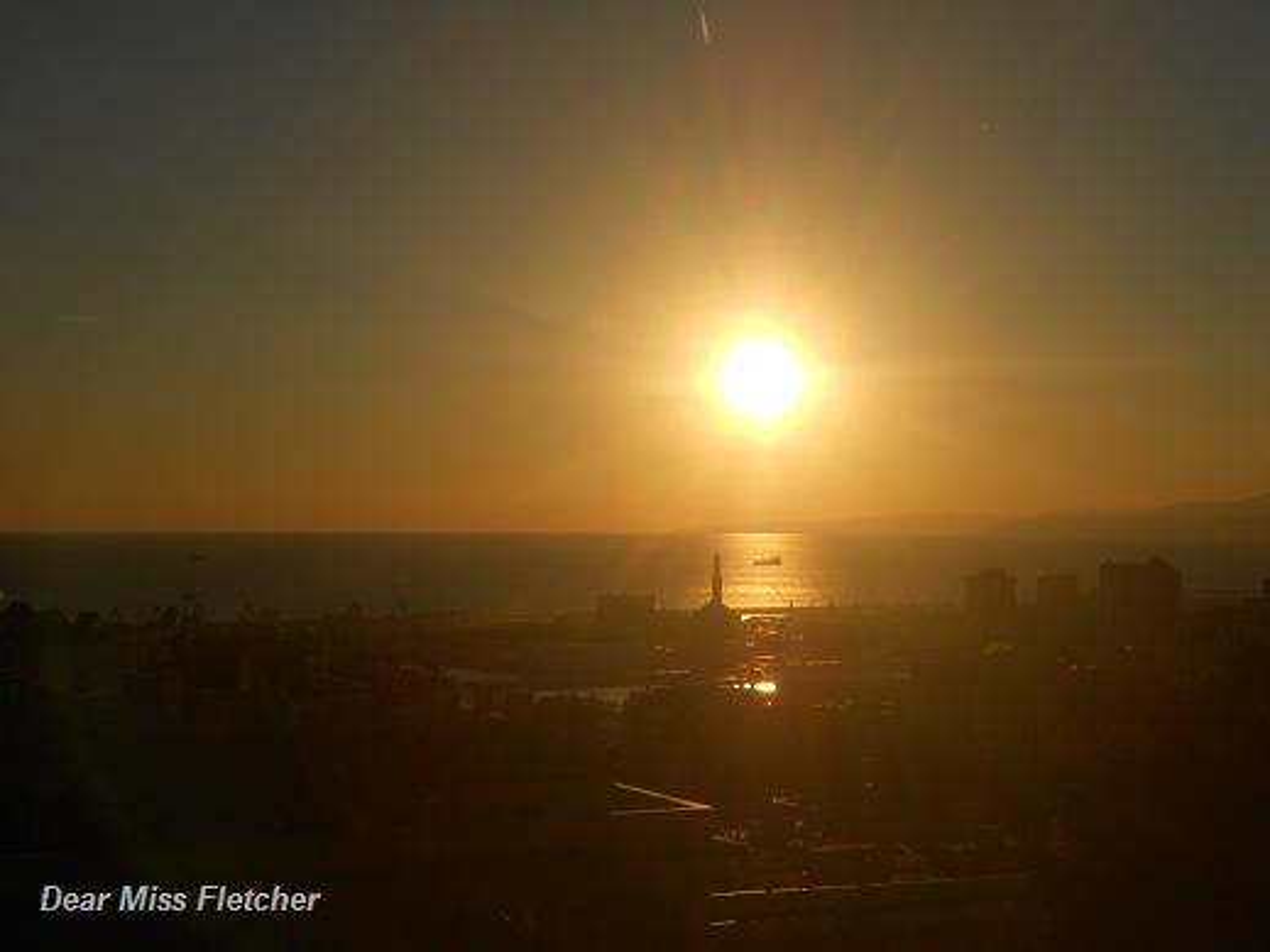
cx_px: 635
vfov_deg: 26.1
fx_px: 2054
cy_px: 476
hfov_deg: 34.4
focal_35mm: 56
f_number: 12.3
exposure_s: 1/640
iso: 80
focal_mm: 10
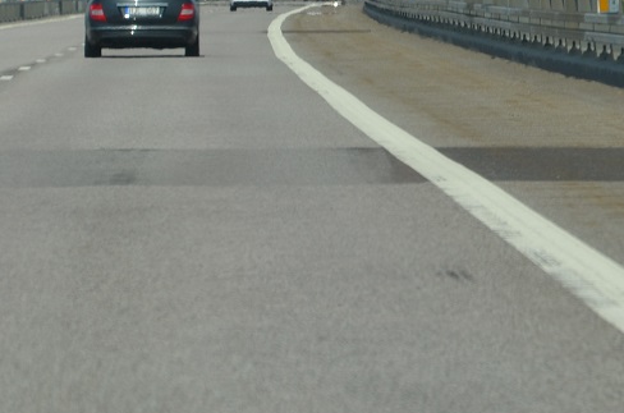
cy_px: -169
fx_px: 8647
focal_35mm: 500
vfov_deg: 2.7
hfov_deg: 4.1
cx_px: 628
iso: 100
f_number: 9
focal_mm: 110
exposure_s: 1/320
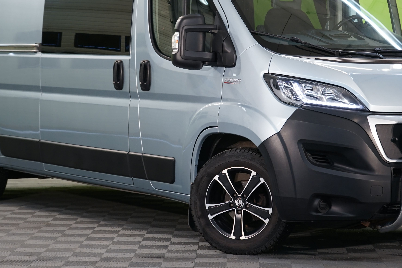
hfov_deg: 17.3
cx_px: 225
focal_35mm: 118
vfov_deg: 11.6
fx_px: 1318
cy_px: 88
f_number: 5.6
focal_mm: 68
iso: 400
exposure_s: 1/25
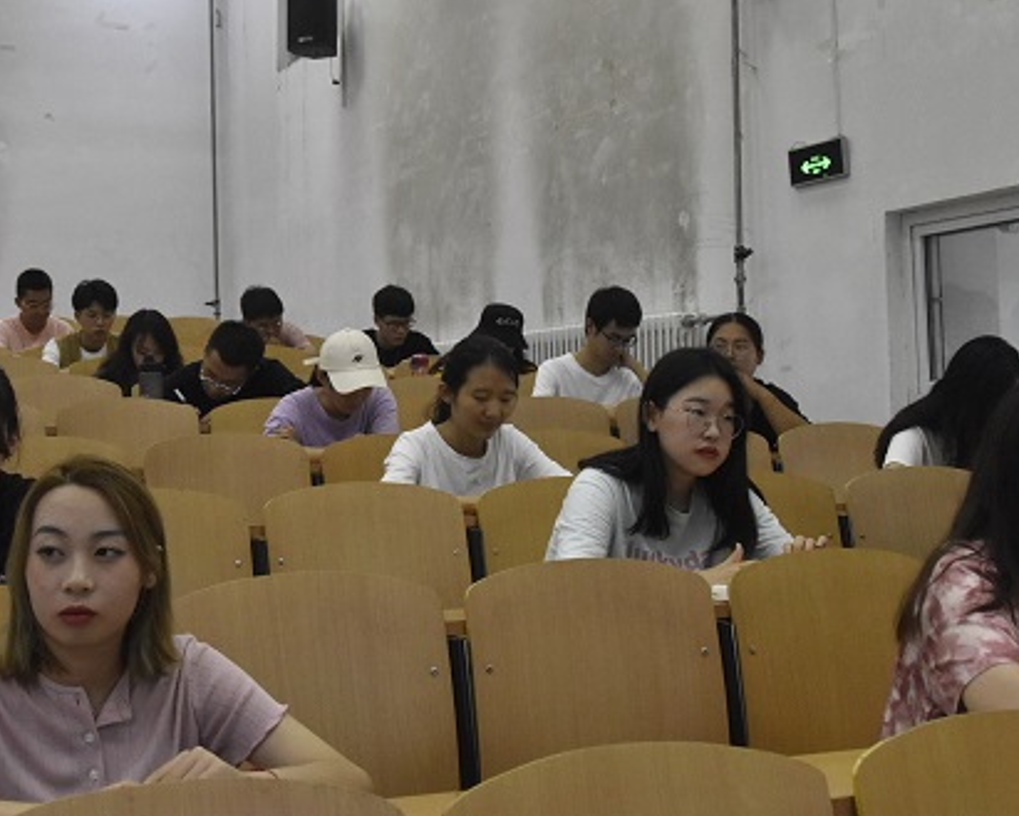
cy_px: 350
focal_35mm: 57
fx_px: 1719
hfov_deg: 32.8
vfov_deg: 26.7
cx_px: 372
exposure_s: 1/125
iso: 4000
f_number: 7.1
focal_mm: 26
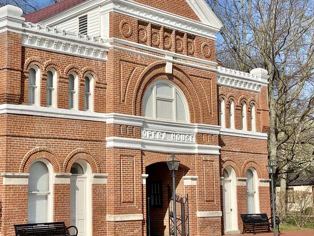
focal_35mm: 66
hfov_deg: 29.3
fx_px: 599
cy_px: 110
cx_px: 121
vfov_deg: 22.3
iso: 20
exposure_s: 1/2179
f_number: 2
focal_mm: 6
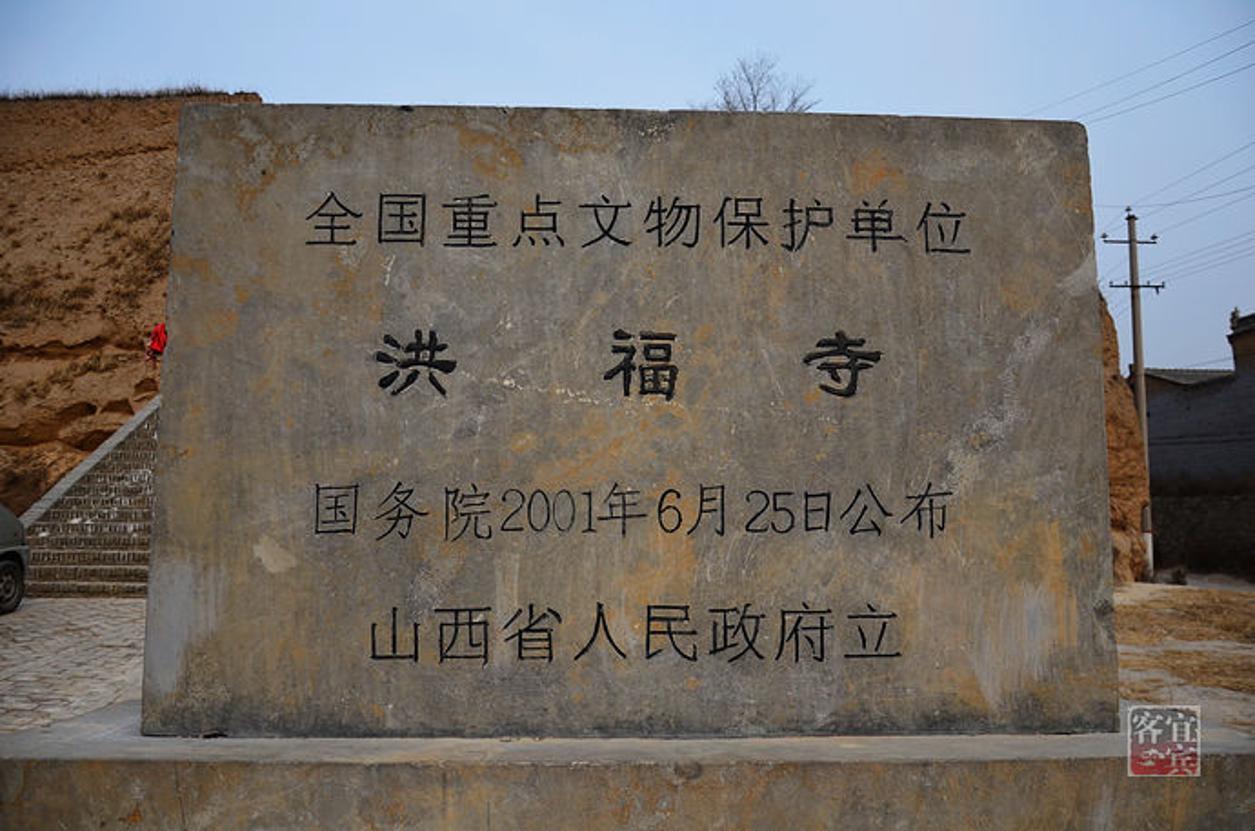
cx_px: 628
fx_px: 939
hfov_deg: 67.5
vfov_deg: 47.7
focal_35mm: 27
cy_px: 416
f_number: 3.5
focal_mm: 18
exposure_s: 1/1000
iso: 125
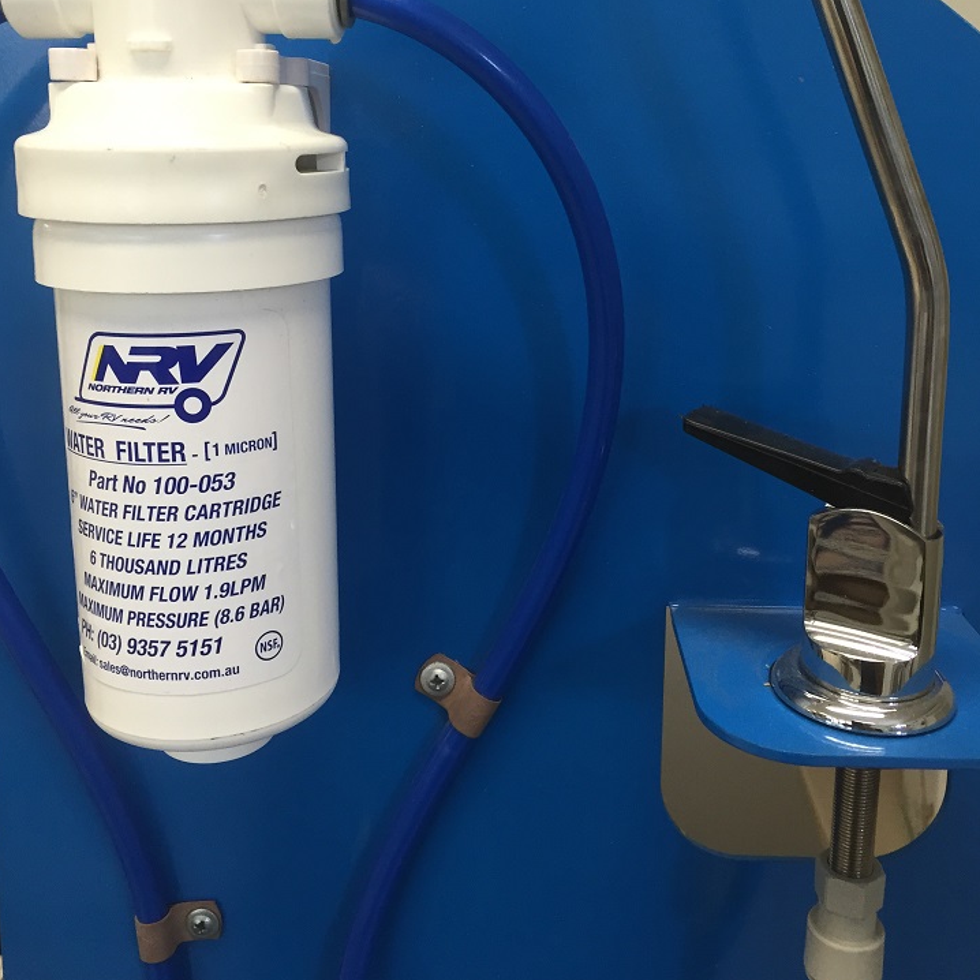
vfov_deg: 46.6
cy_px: 337
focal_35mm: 35
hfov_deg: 47.2
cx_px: 488
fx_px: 1121
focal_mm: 4.15
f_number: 2.2
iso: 50
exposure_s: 1/33
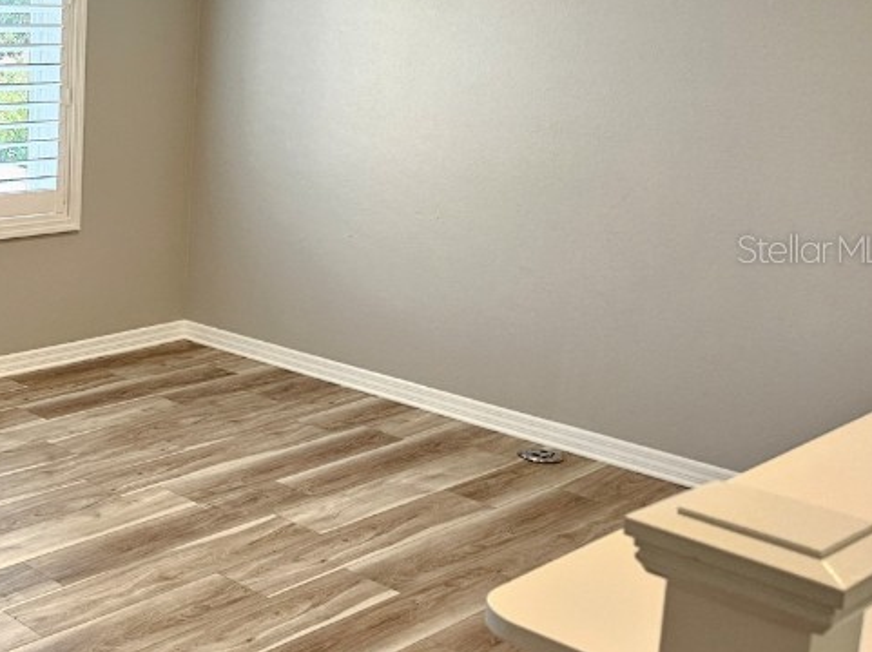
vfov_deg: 29.5
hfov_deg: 34.9
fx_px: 1233
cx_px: -20
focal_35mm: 49
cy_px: 248
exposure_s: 1/120
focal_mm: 5.4
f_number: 1.8
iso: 400
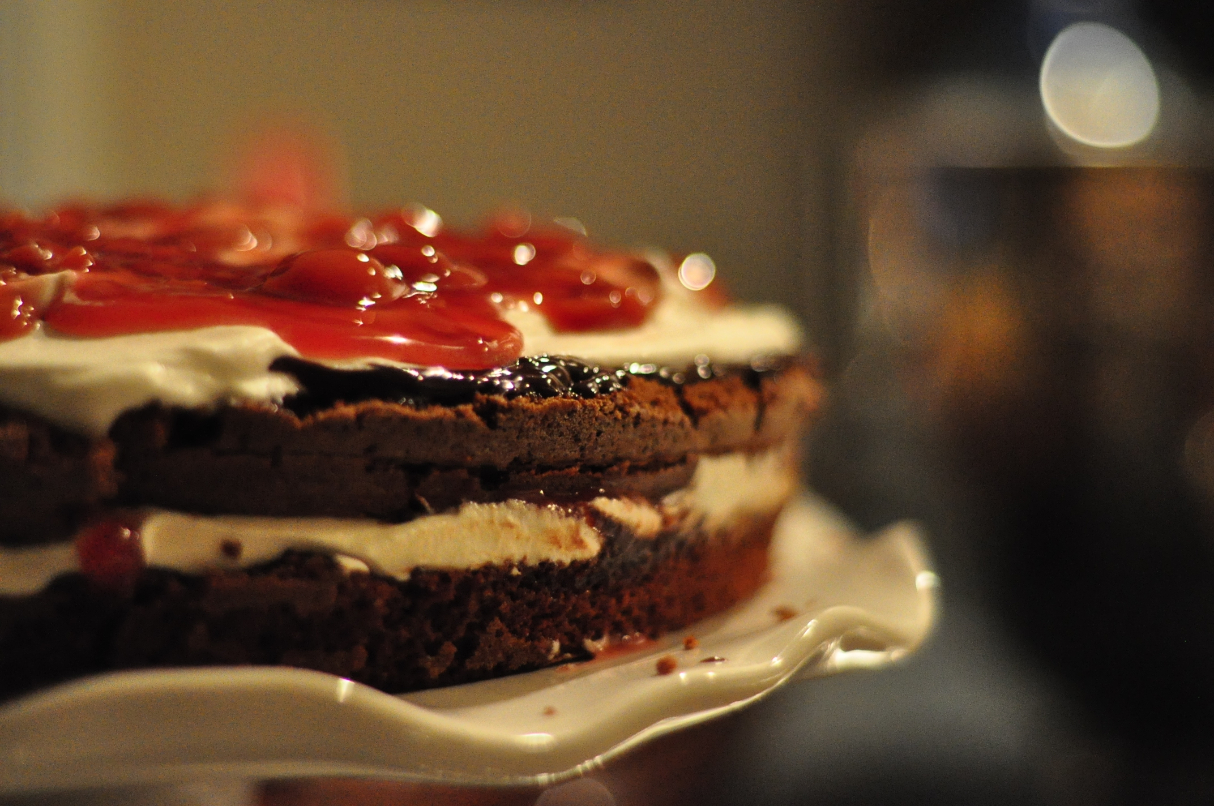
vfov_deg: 18.1
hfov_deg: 27.0
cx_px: 607
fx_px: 2526
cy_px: 403
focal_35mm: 75
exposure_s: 1/250
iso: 3200
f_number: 1.8
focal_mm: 50
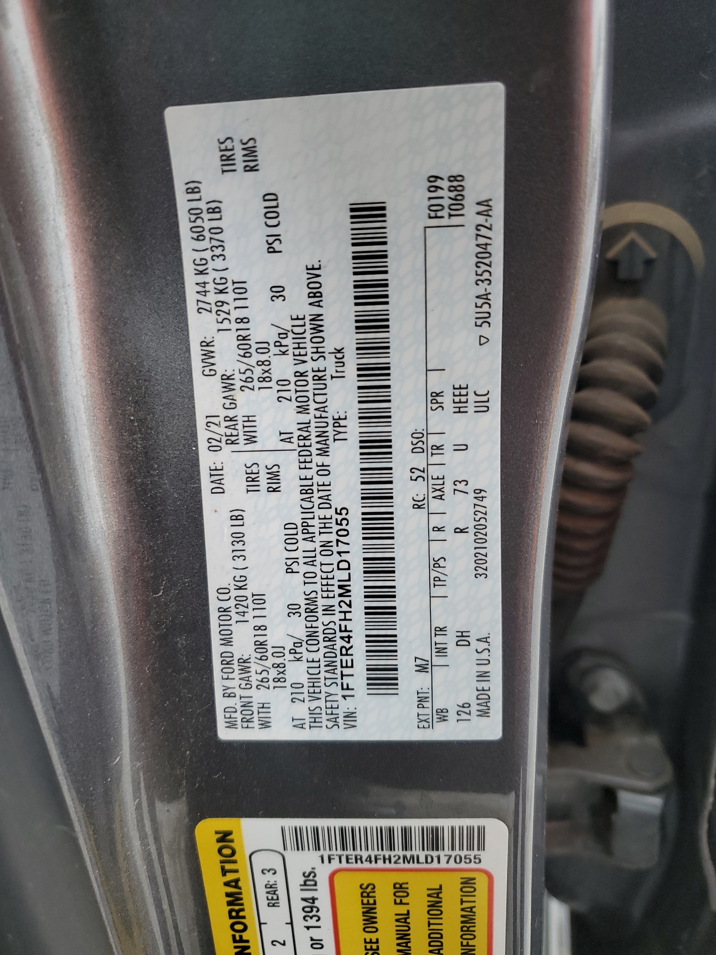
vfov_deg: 67.3
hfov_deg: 53.1
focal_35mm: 26
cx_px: 358
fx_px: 717
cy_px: 478
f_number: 1.5
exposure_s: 1/120
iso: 69
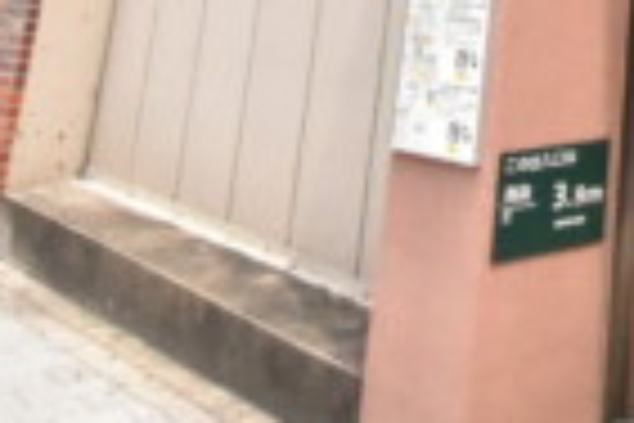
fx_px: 1197
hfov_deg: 24.8
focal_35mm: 68
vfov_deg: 15.6
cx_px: 872
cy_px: -443
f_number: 14
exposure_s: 1/800
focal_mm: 10
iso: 6400
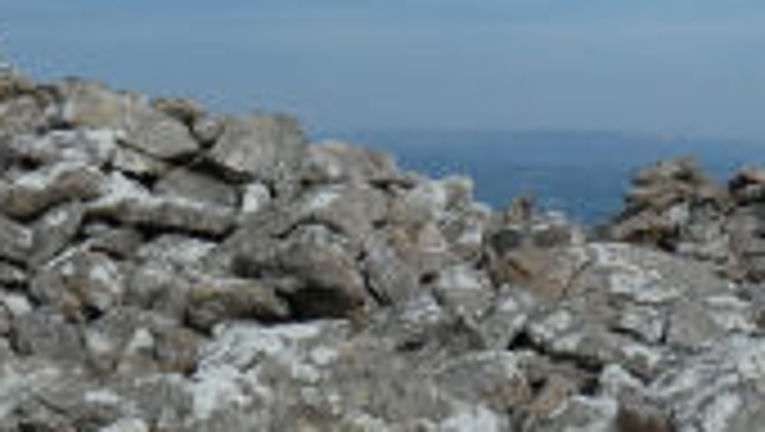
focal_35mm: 119
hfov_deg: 18.0
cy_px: 130
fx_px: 2416
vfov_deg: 10.2
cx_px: 423
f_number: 4
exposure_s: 1/800
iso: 80
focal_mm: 5.5
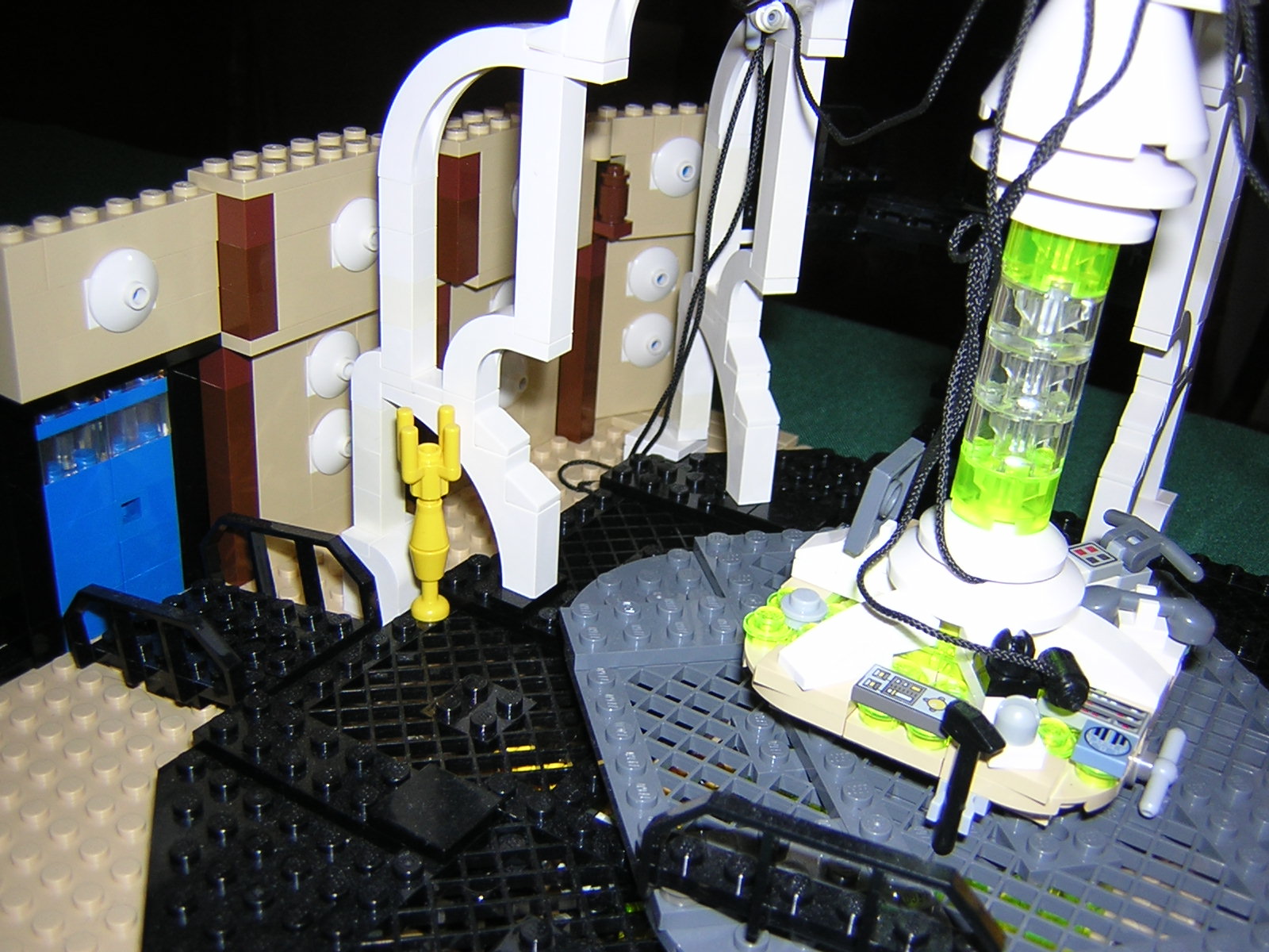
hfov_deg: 51.4
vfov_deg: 39.7
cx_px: 634
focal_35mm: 36
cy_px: 476
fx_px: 1320
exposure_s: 1/60.1
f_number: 2.6
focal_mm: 4.7
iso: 100
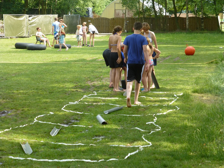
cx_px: 112
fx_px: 744
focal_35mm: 115
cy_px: 84
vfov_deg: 12.9
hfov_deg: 17.1
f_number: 5.3
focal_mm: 20.6
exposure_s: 1/100
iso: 100
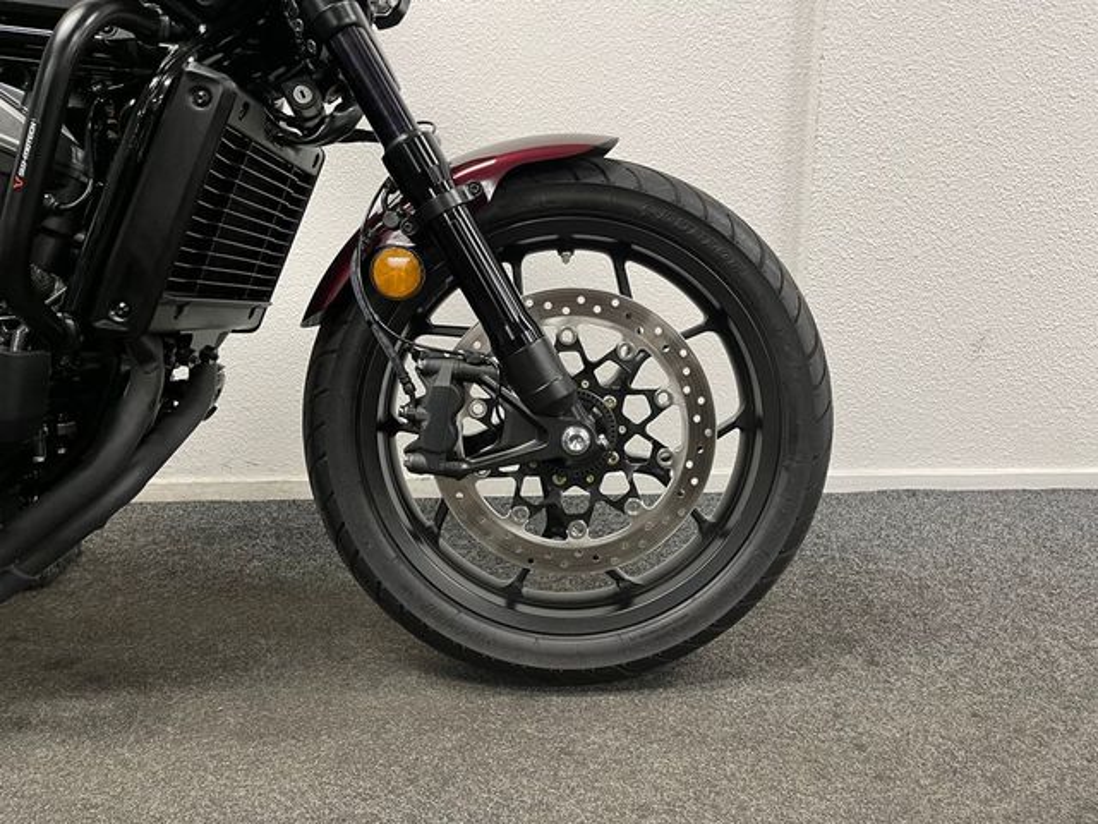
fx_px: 825
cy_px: 412
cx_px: 549
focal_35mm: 26
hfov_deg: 67.3
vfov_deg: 53.1
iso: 160
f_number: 1.6
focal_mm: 5.1
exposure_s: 1/50
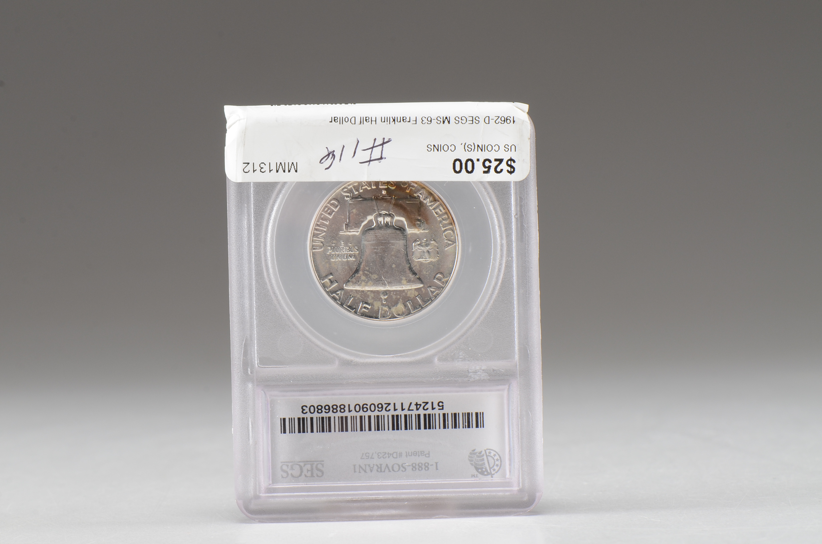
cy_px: 272
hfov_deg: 16.1
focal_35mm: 128
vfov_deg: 10.7
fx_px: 2905
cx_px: 411
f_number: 14
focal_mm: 85
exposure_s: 1/100
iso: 320
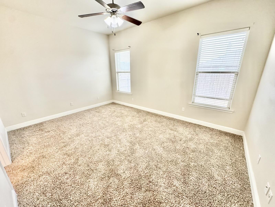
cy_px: 104
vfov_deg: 85.7
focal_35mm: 14
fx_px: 111
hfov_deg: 102.1
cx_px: 138
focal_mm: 2.22
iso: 250
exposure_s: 1/60
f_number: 2.2
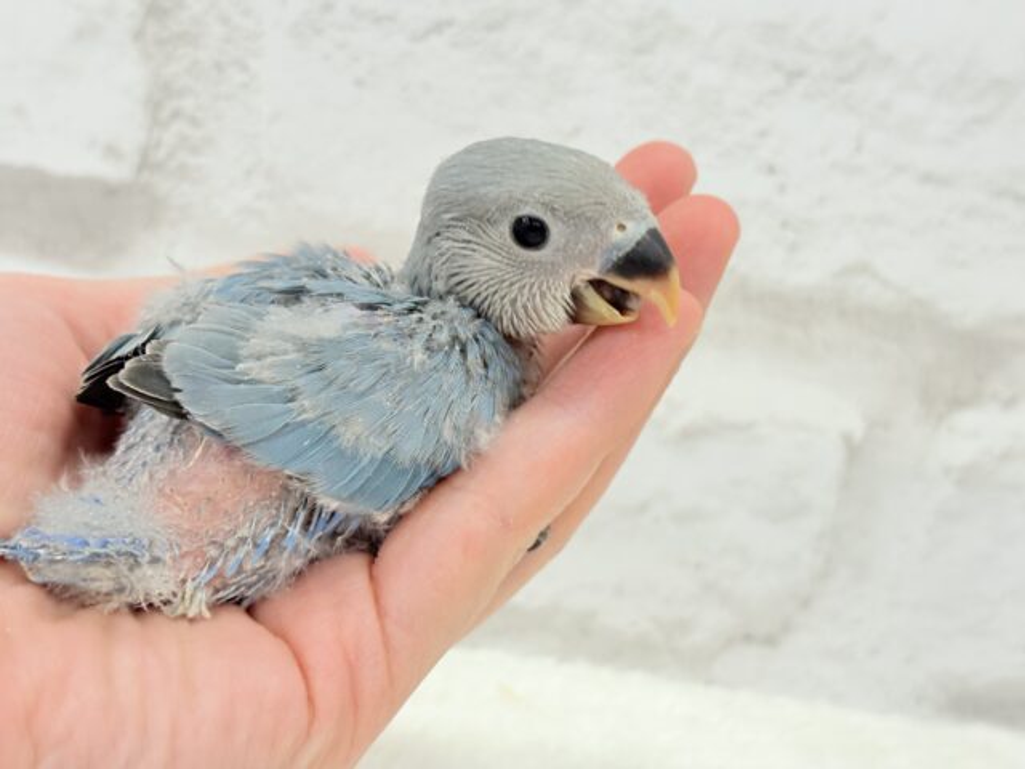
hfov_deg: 36.8
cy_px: 384
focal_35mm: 52
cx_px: 512
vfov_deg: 28.0
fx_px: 1540
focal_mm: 5.96
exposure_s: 1/100
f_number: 1.6
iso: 100
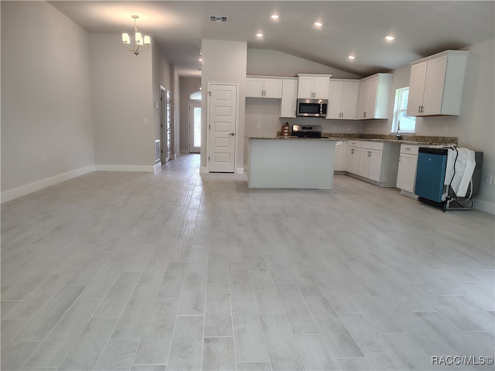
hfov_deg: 71.6
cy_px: 186
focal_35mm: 24
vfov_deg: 56.8
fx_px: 343
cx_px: 248
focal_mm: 5.56
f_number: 1.8
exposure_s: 1/111
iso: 301
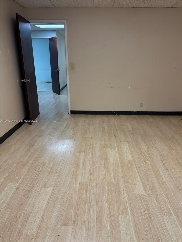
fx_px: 168
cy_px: 121
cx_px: 91
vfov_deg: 71.6
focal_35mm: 24
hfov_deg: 56.8
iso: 200
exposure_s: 1/120
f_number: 1.78
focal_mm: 6.76
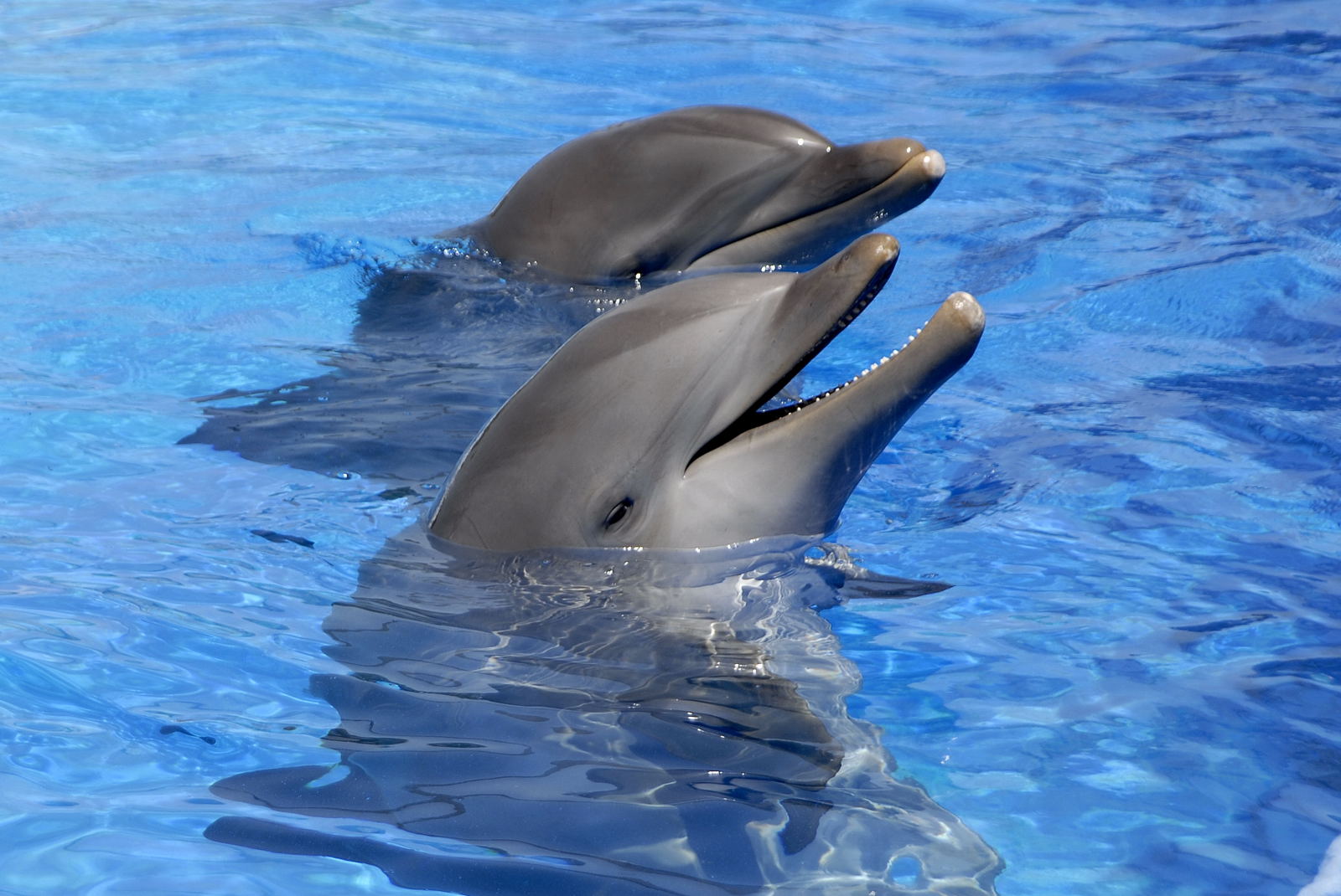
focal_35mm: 135
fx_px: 5033
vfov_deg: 10.2
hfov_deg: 15.2
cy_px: 448
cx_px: 670
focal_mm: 90
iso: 100
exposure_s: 1/250
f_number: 8
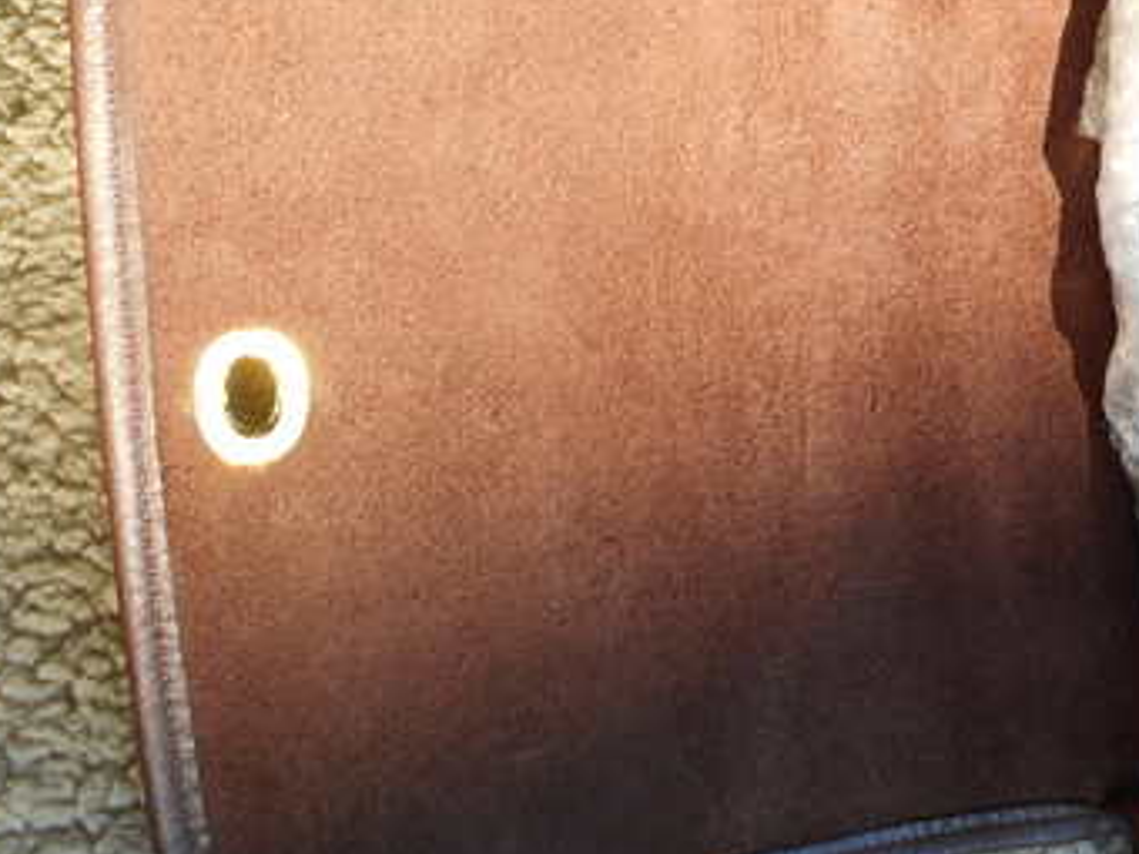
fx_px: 1908
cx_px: 925
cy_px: 337
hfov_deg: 32.3
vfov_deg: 25.2
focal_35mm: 58
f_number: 4.2
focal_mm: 6
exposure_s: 1/50
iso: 80
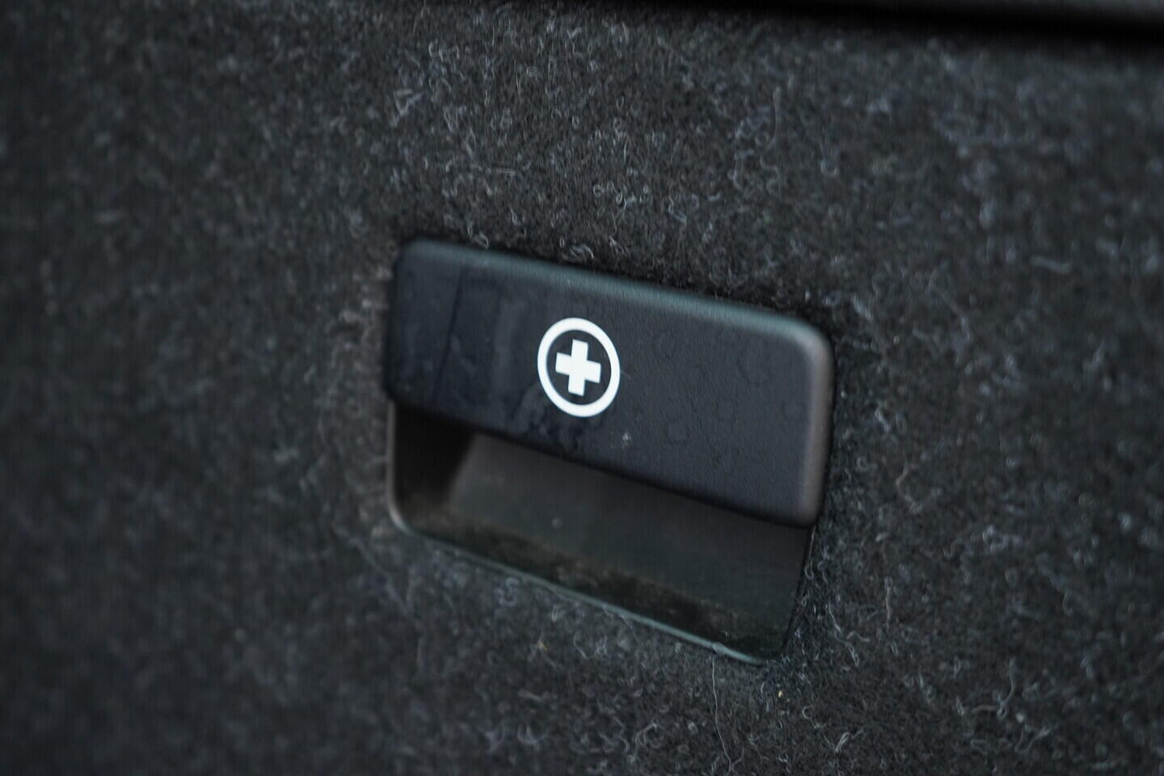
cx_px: 582
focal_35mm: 36
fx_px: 1164
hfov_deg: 53.1
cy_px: 388
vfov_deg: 36.9
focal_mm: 24
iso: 800
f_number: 2.8
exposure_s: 1/40
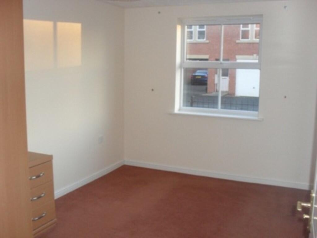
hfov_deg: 52.6
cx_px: 158
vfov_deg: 40.7
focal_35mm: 35
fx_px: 321
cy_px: 119
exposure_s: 1/45
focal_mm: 6.3
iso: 200
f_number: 3.2
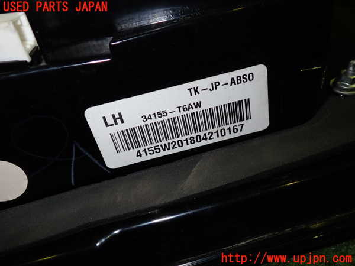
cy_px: 133
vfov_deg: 46.8
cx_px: 178
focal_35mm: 30
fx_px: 308
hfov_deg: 60.0
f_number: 6.3
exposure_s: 1/30
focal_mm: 5.4
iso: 200
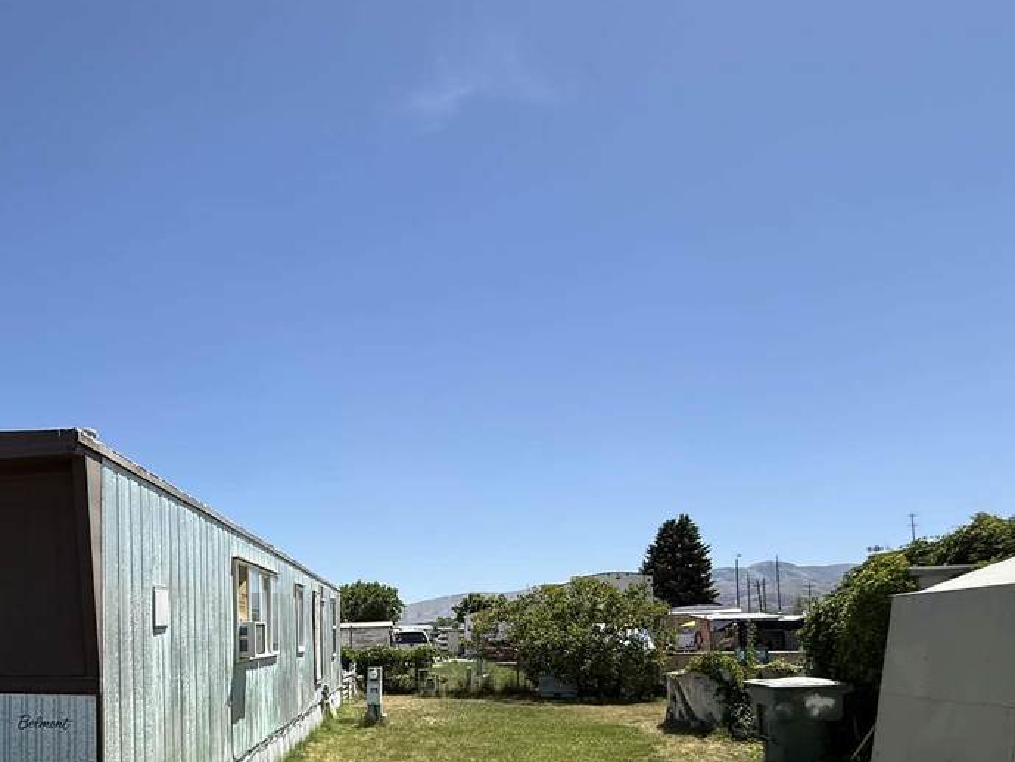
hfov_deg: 62.4
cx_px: 224
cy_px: 616
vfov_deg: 49.8
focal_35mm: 26
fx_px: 762
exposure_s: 1/2024
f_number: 2.2
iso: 50
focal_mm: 2.22
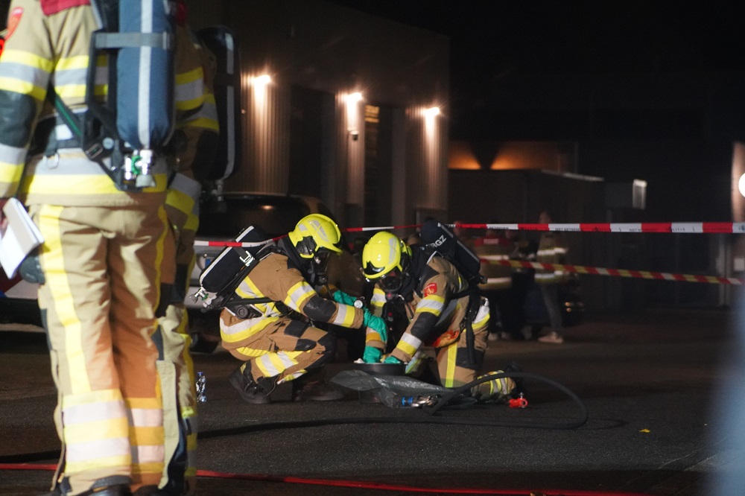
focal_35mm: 105
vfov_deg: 13.0
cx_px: 372
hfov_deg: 19.5
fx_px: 2172
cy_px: 248
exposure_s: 1/50
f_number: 4.5
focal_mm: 105
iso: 12800
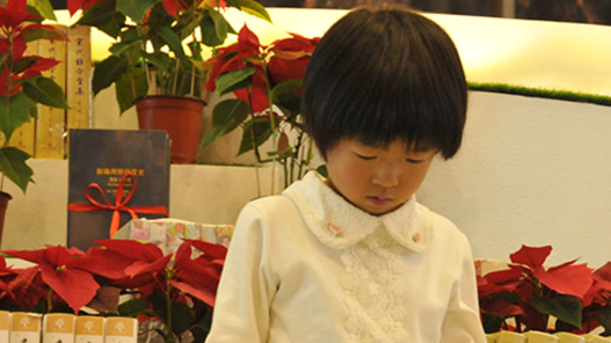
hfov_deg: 16.0
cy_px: 266
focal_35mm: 134
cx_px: 304
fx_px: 2170
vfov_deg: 9.0
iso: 1600
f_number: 5
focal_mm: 50
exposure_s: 1/50
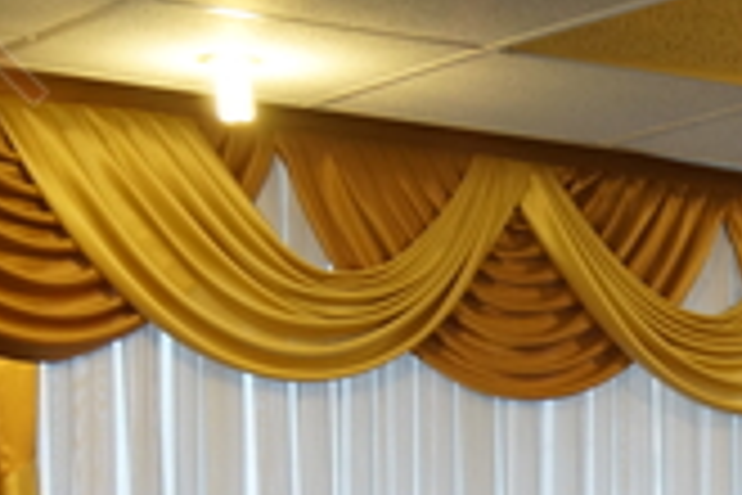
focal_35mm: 163
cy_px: 909
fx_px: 3359
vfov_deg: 8.1
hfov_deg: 11.9
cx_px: 1196
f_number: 4.5
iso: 500
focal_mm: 28
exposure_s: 1/60
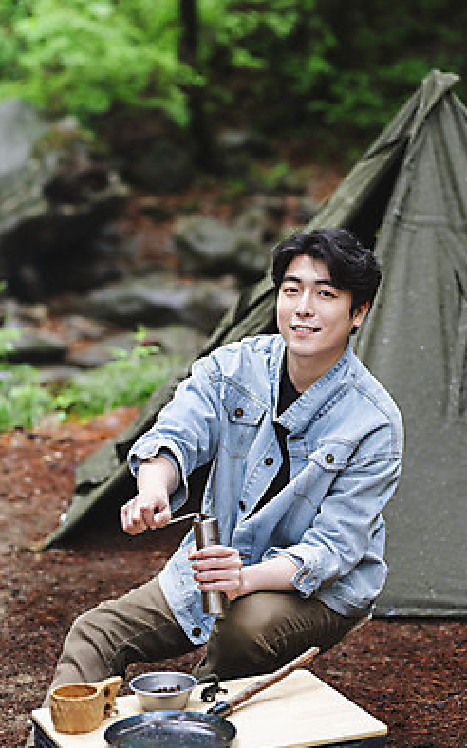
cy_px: 376
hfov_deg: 14.8
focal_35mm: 88
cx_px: 248
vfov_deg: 23.6
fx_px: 1793
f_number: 2.5
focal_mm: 85
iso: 800
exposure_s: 1/200
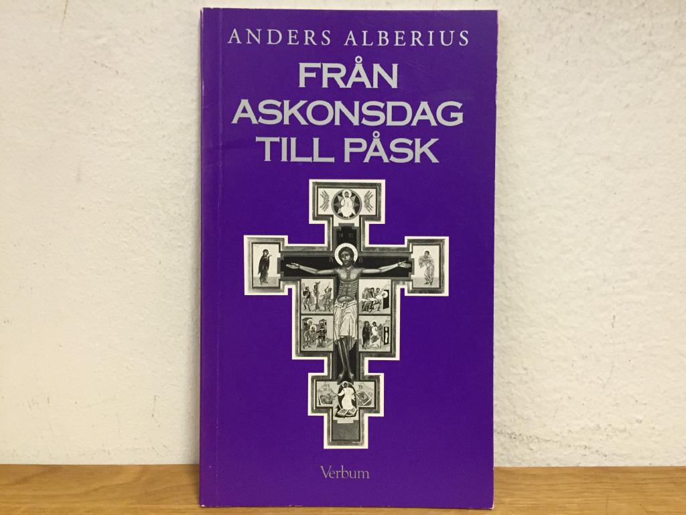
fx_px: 575
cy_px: 258
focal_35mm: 29
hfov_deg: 61.7
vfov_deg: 48.2
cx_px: 343
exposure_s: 1/20
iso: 250
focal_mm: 4.15
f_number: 2.2
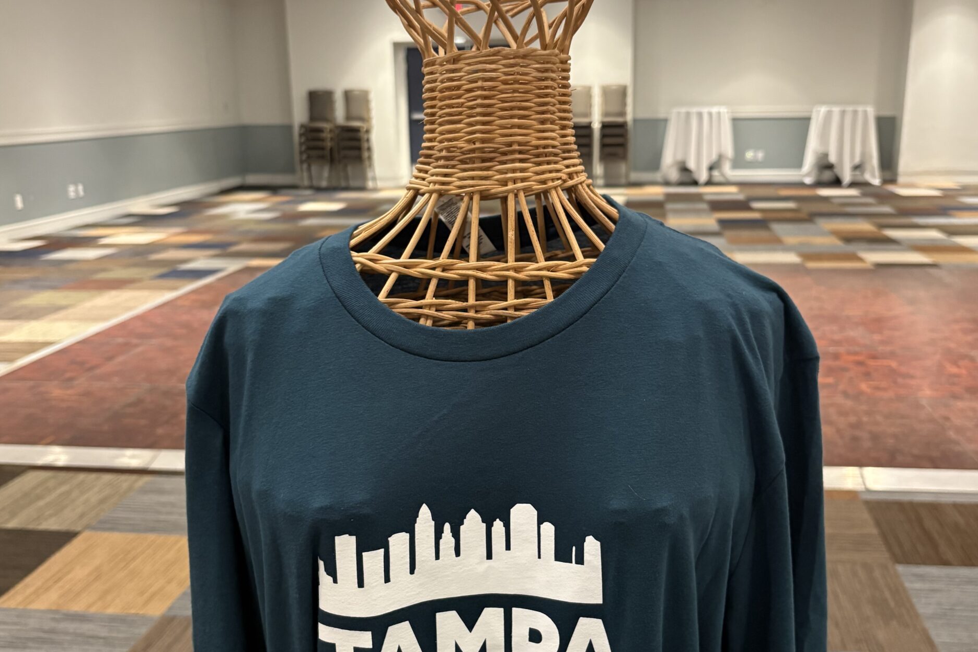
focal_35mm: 37
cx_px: 493
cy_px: 385
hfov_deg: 51.9
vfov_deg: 35.8
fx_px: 1005
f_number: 1.6
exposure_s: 1/60
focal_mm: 5.96
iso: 320
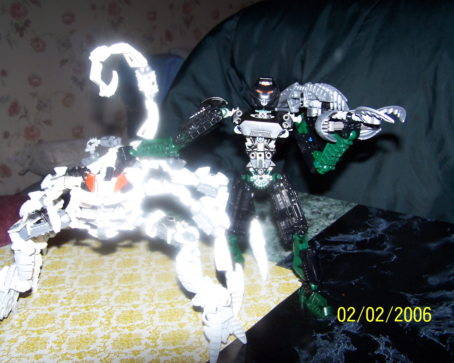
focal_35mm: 40
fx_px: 537
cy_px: 180
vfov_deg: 37.3
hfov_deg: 45.8
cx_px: 214
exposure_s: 1/60
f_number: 2.8
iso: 80
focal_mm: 6.3
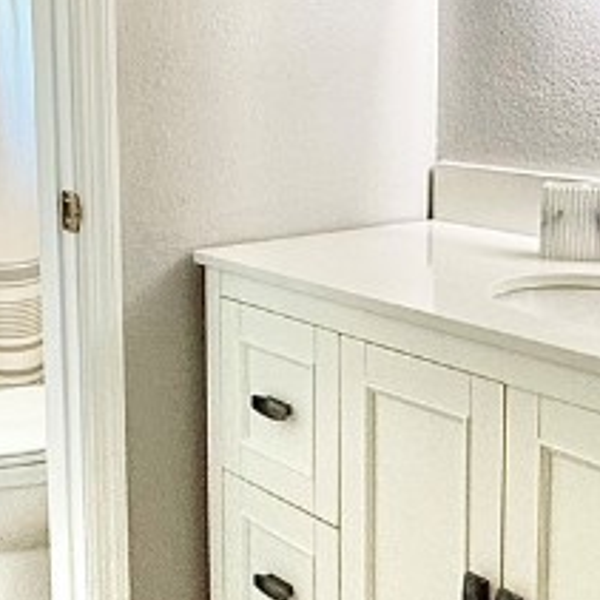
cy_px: 210
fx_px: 1177
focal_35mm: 60
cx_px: 310
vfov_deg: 28.5
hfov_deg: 28.6
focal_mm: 2.22
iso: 160
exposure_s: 1/120
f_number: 2.2
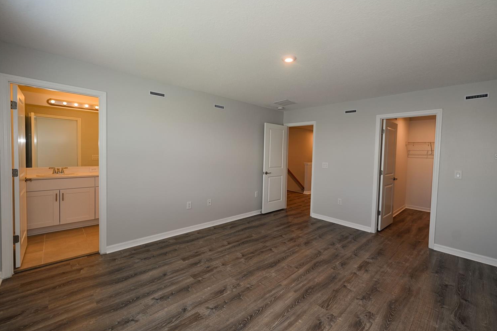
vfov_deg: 77.2
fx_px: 207
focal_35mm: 15
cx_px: 258
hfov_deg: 100.4
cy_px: 156
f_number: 4
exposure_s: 1/60
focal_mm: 14
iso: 3600
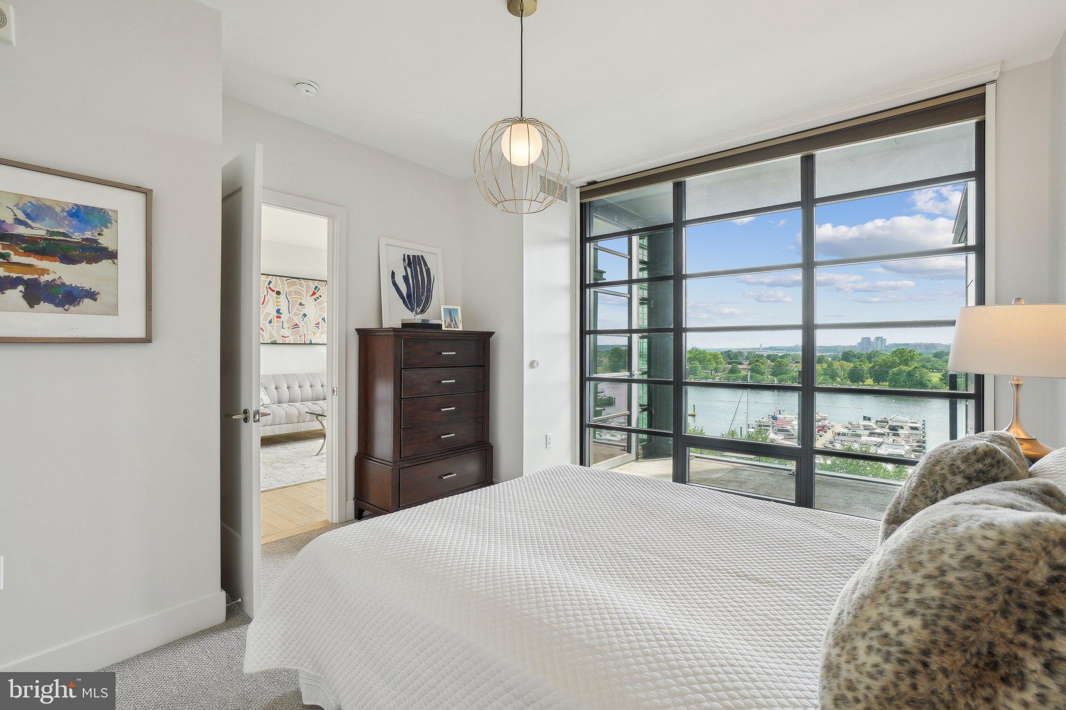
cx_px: 533
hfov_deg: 100.4
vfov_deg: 77.3
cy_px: 355
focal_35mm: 15
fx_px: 444
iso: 100
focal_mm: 10
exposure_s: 1/50
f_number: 7.1
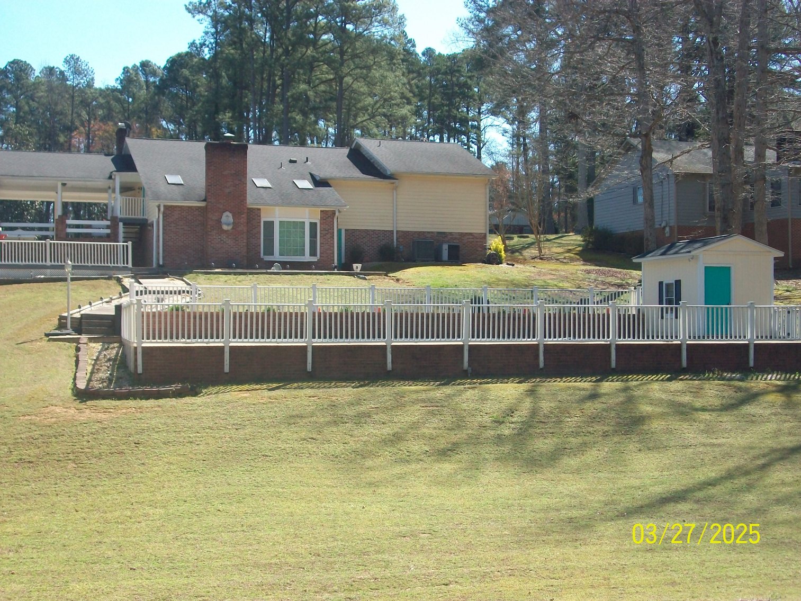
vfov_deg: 27.5
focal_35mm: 53
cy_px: 300
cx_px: 400
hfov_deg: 36.2
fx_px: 1226
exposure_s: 1/500
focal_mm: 8.8
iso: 80
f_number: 3.6
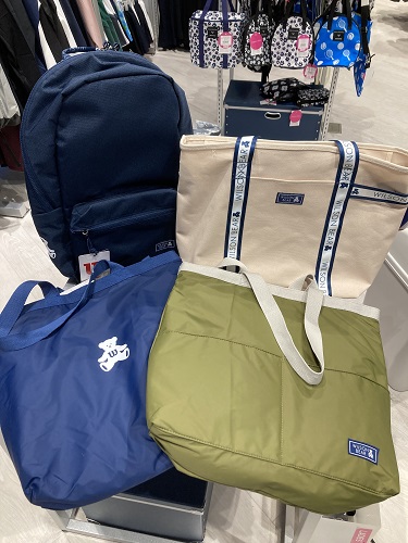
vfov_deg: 63.4
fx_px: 440
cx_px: 204
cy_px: 272
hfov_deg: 49.7
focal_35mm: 28
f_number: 1.8
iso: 80
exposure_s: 1/98
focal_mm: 3.99
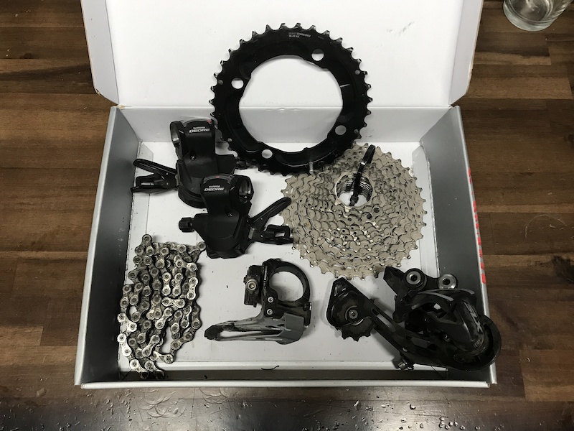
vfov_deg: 49.7
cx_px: 287
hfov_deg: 63.4
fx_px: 464
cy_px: 216
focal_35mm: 28
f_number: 1.8
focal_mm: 3.99
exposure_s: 1/24
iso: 40
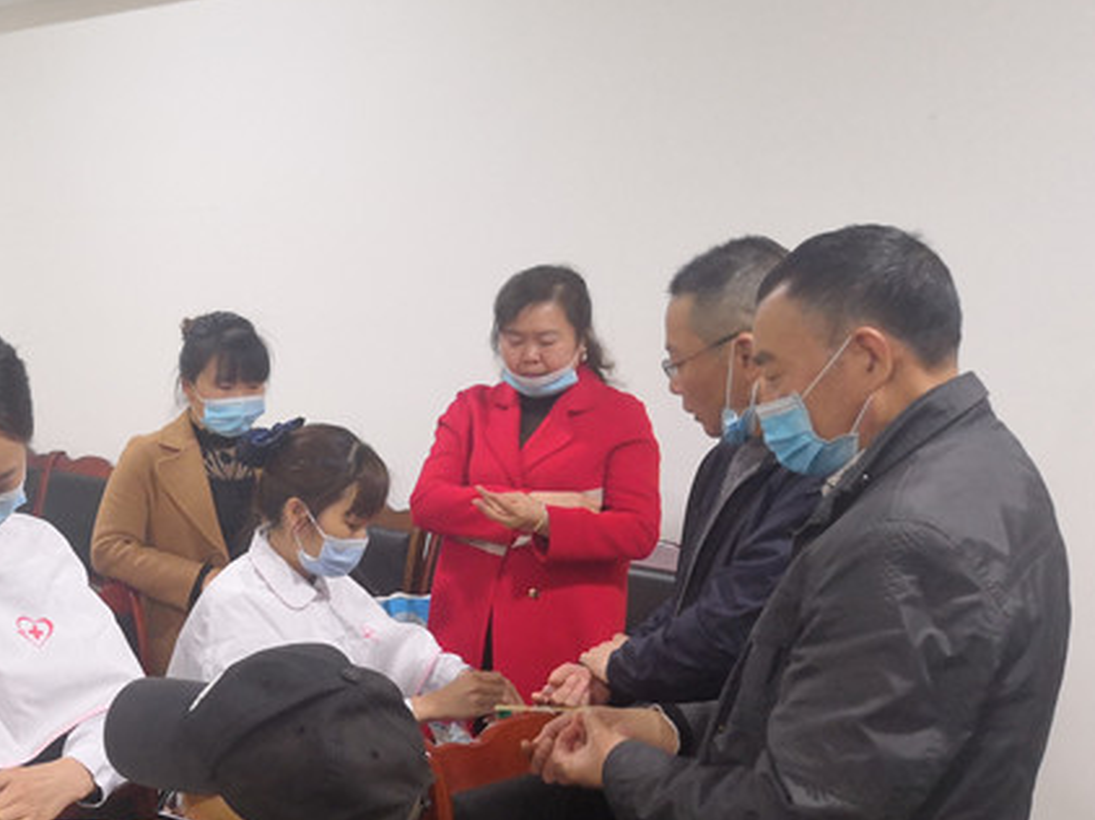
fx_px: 1518
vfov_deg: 29.6
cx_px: 156
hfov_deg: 37.6
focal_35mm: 48
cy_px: 641
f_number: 1.8
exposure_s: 1/33.3
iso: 320
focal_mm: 3.95
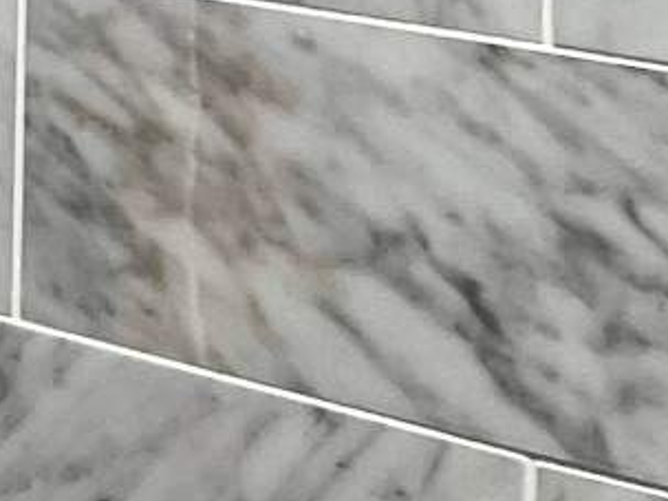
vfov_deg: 7.9
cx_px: -1482
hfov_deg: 8.8
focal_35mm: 176
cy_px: -662
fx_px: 3395
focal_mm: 4.2
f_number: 1.6
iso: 125
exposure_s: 1/120
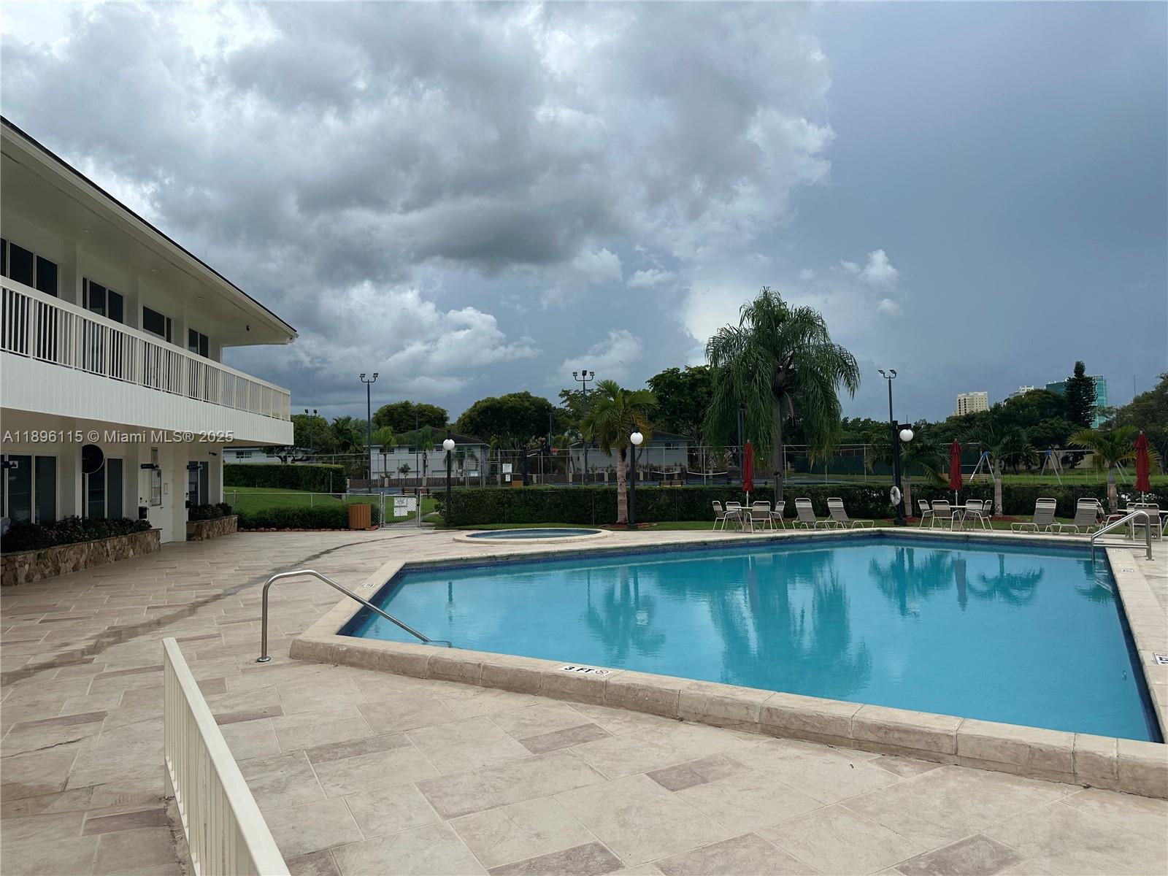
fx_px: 810
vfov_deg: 56.8
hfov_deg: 71.6
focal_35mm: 24
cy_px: 438
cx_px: 584
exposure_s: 1/3247
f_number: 1.78
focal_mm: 6.86
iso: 80
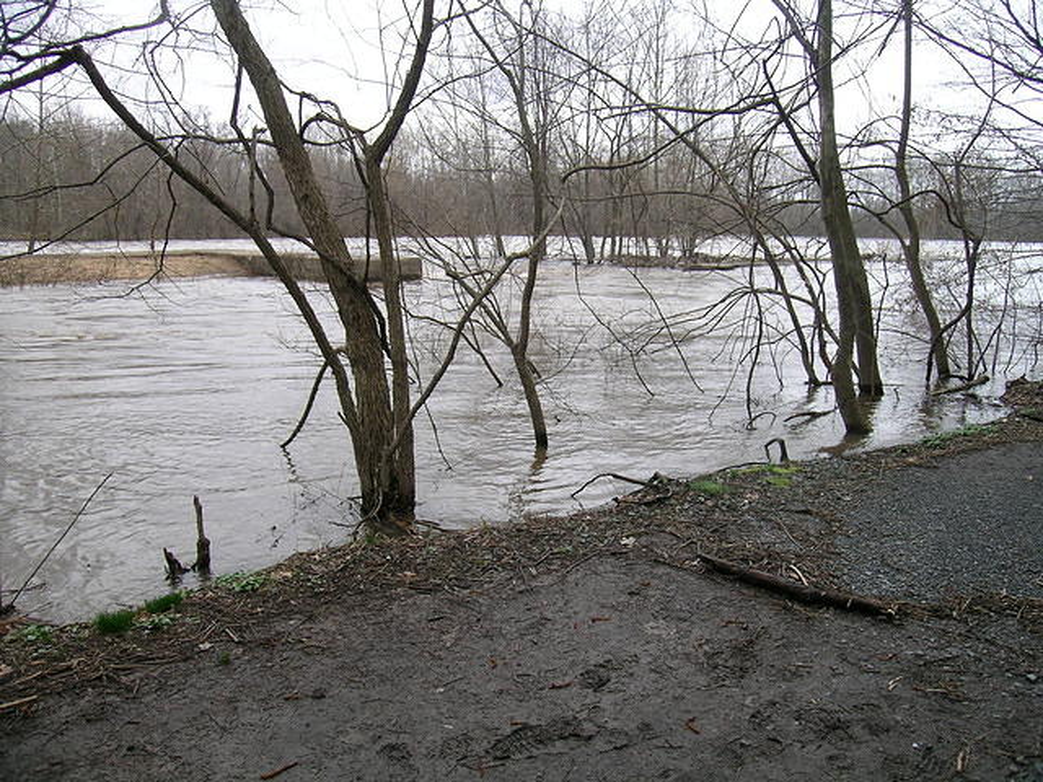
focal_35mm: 28
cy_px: 391
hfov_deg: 63.4
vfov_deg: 49.7
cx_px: 522
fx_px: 844
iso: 50
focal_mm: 5.8
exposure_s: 1/61.5
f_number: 3.5
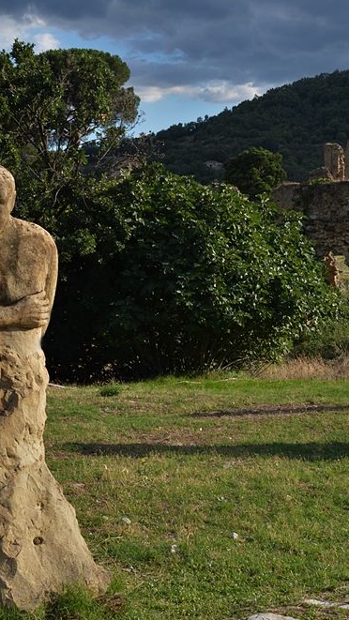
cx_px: 232
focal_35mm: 57
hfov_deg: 21.0
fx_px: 937
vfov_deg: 36.6
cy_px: 309
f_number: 11
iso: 220
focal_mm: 24
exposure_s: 1/125
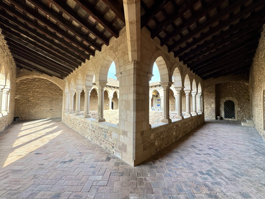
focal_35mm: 14
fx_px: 107
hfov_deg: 102.1
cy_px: 100
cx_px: 132
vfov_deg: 85.7
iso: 40
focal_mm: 2.22
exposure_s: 1/168
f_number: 2.2
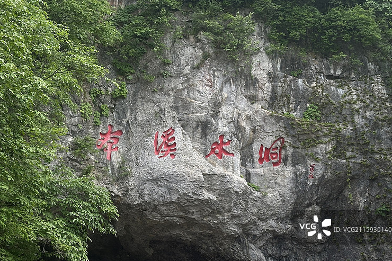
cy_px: 144
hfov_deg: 36.9
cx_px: 198
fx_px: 588
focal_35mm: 54
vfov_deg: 25.0
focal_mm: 6.86
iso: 64
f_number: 1.78
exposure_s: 1/1145
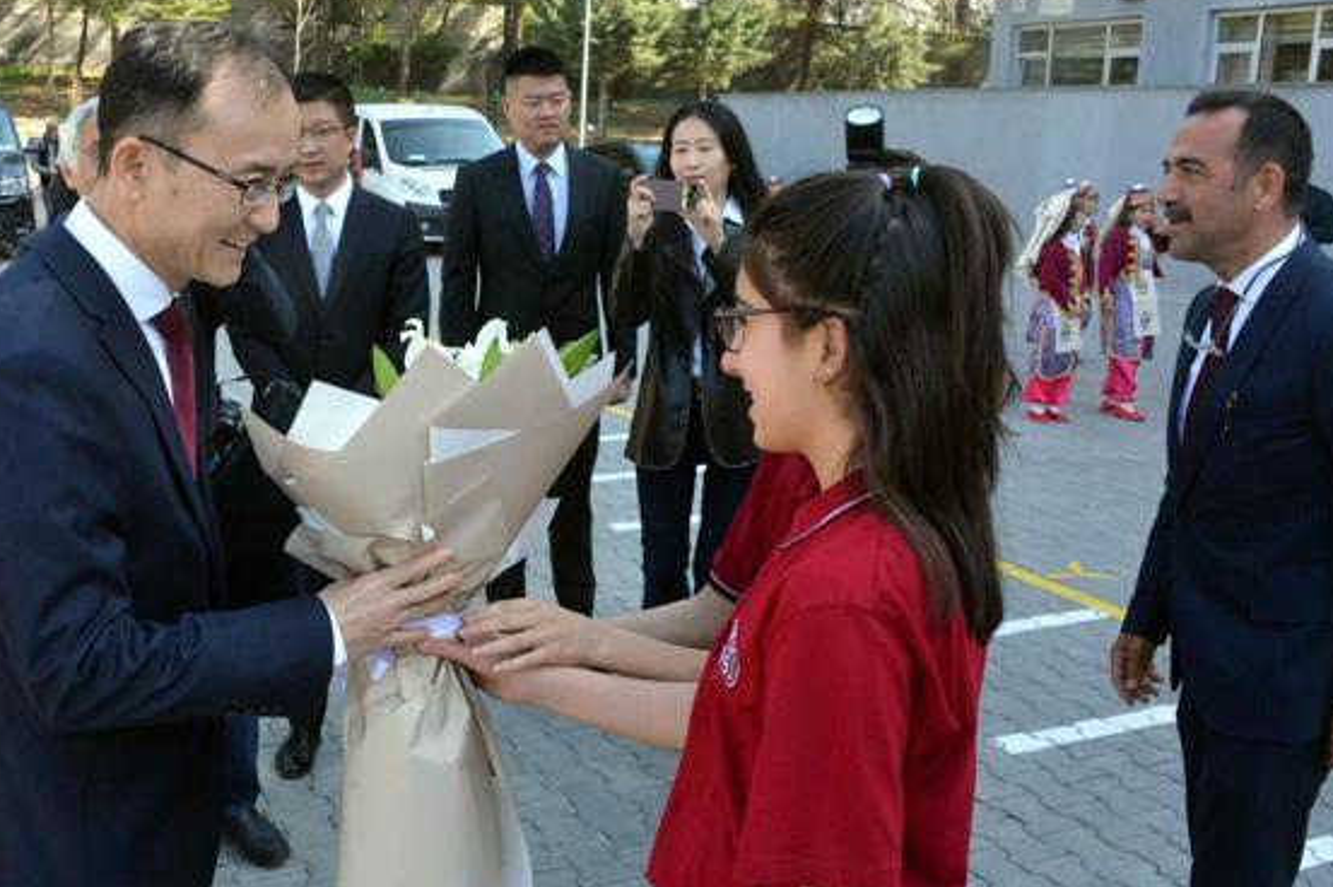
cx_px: 518
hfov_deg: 50.3
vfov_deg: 34.9
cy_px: 547
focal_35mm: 38
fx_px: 1406
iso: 5000
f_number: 13
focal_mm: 28
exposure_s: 1/640
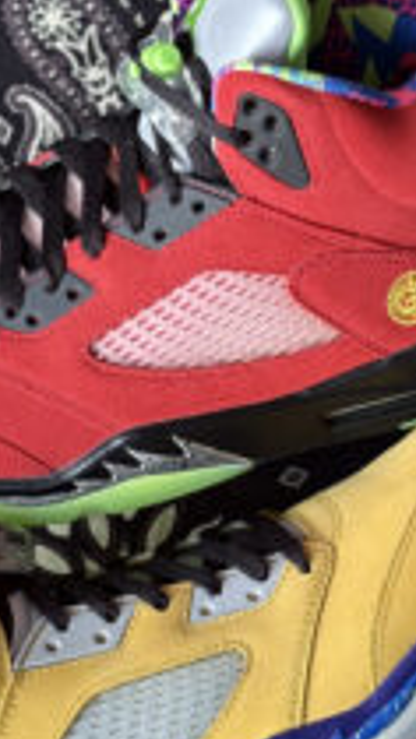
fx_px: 2120
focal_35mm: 108
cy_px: 447
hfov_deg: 11.2
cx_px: 155
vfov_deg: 19.8
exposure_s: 1/78
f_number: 1.6
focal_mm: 5.96
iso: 50
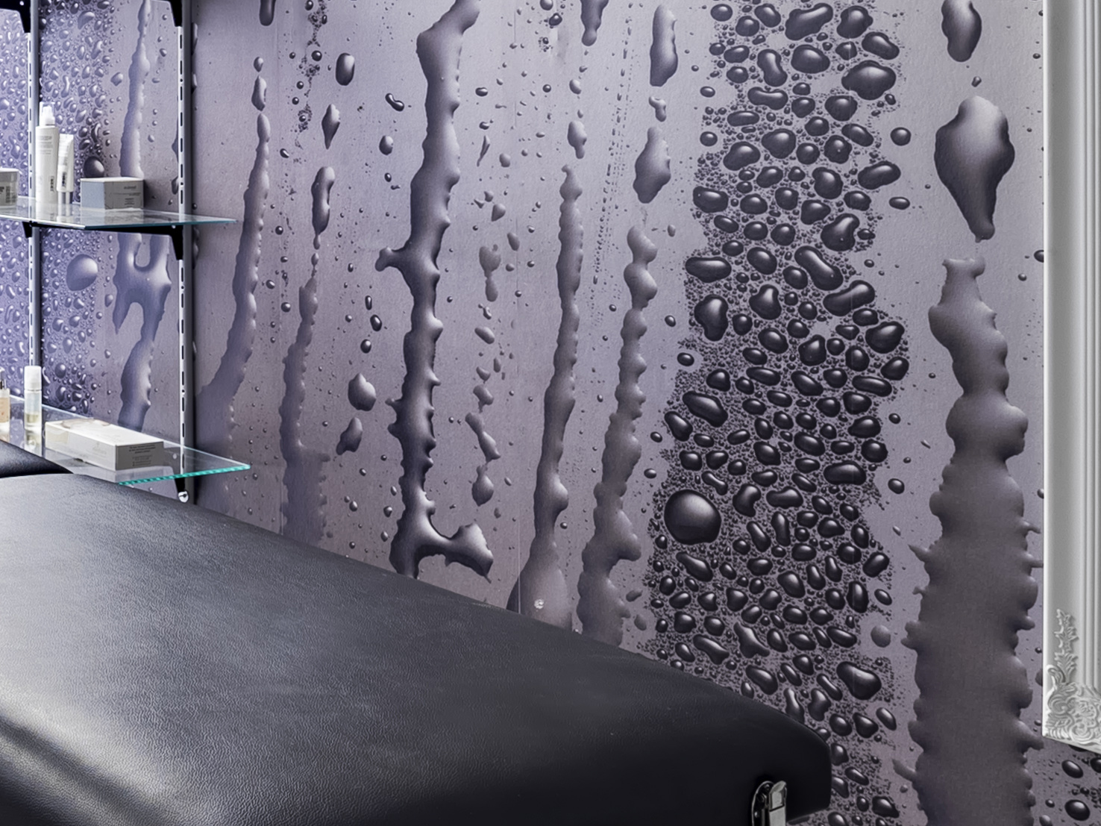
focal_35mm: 49
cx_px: -150
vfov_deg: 28.7
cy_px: 110
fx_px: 1558
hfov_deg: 33.3
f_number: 6.3
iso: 100
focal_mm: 7
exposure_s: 1/25
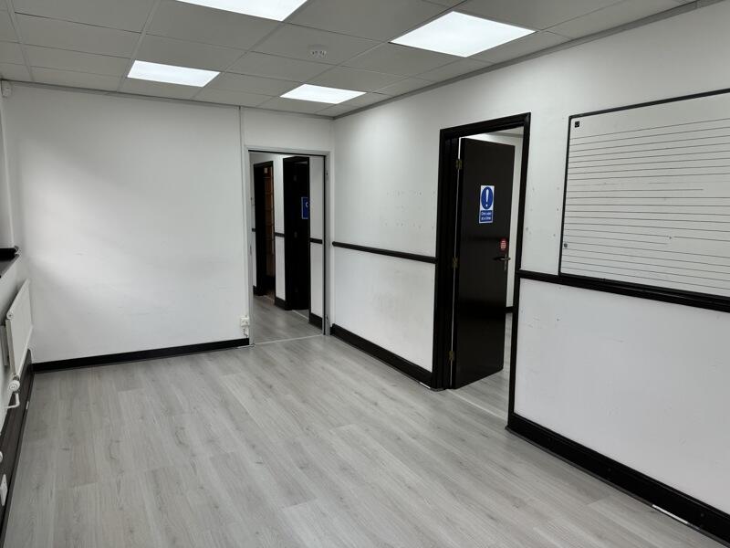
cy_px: 274
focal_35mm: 24
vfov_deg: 56.8
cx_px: 365
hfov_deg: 71.6
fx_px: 506
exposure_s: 1/318
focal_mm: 6.76
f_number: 1.78
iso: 80
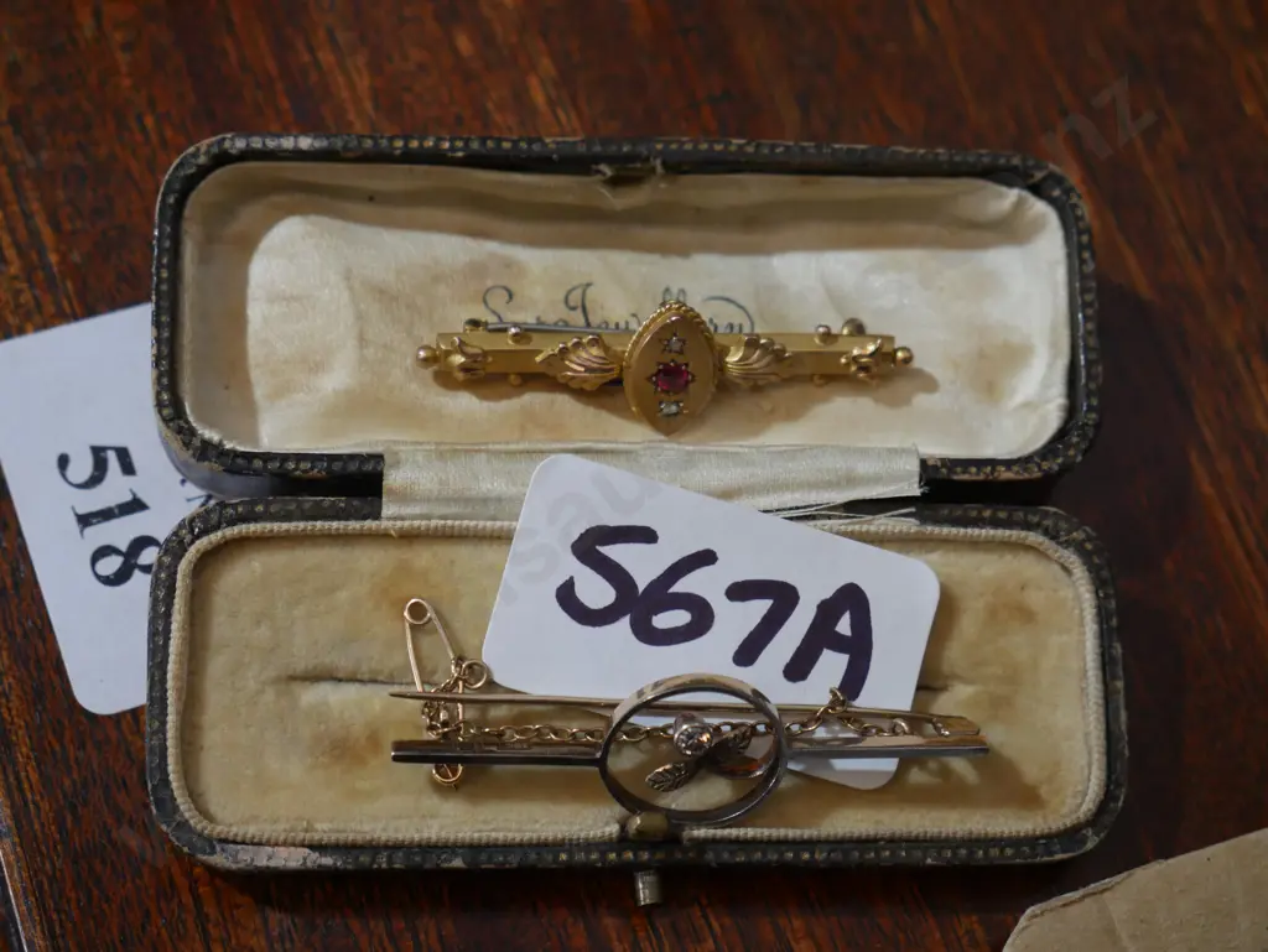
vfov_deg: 20.5
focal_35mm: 72
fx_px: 2639
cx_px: 634
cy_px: 476
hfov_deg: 27.0
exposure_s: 1/80
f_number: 5.5
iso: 800
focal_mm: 36
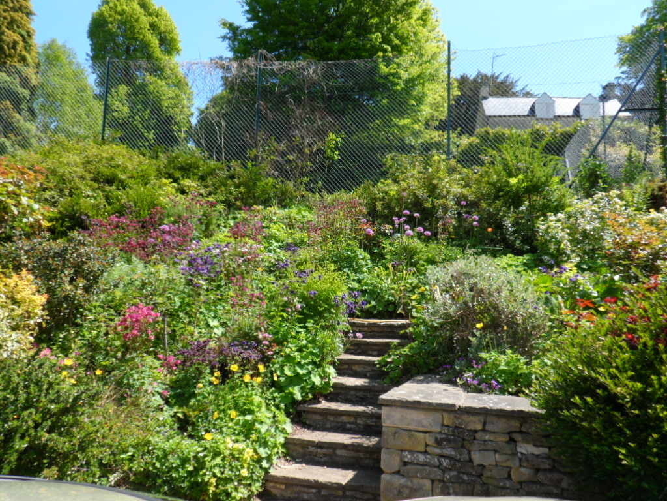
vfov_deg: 49.7
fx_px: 540
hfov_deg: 63.4
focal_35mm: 28
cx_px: 334
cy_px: 250
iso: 80
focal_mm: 4.9
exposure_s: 1/500
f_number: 3.1
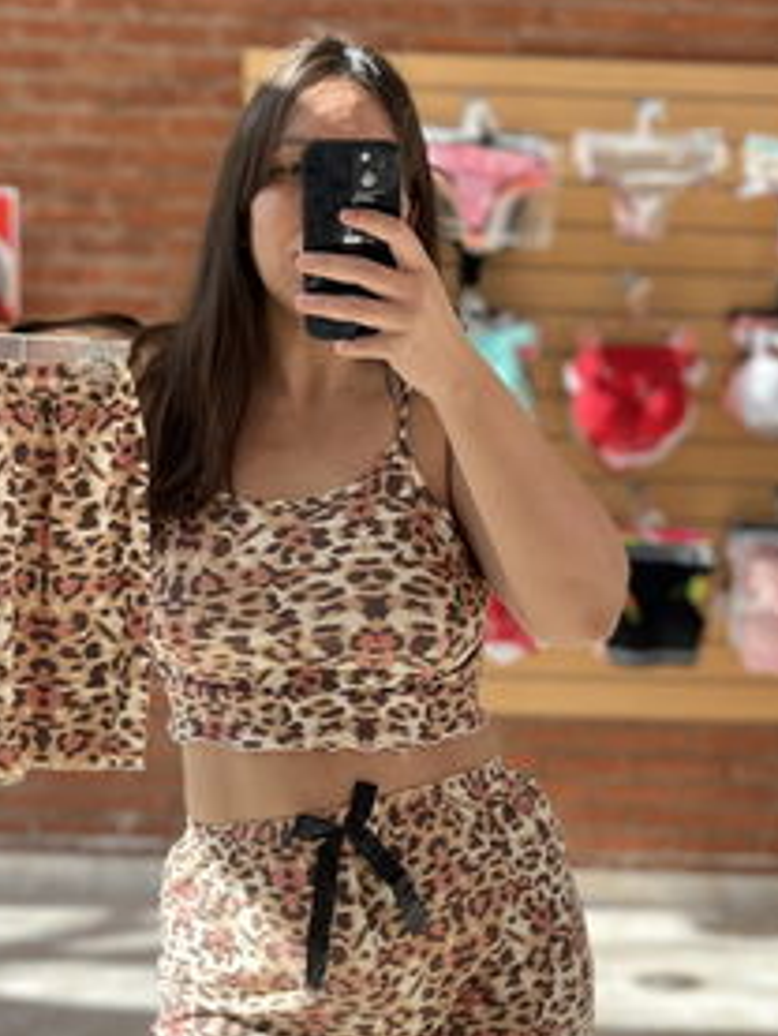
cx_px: 355
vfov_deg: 37.8
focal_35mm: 50
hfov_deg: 29.1
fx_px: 1497
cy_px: 675
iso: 50
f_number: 1.6
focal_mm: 5.1
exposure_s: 1/513
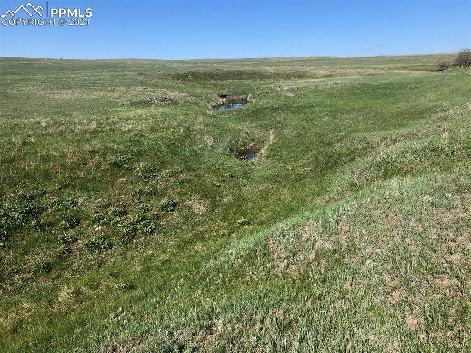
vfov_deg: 49.7
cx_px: 236
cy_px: 176
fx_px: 381
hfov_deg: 63.5
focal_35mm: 28
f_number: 1.8
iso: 20
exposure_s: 1/2024
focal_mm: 3.99
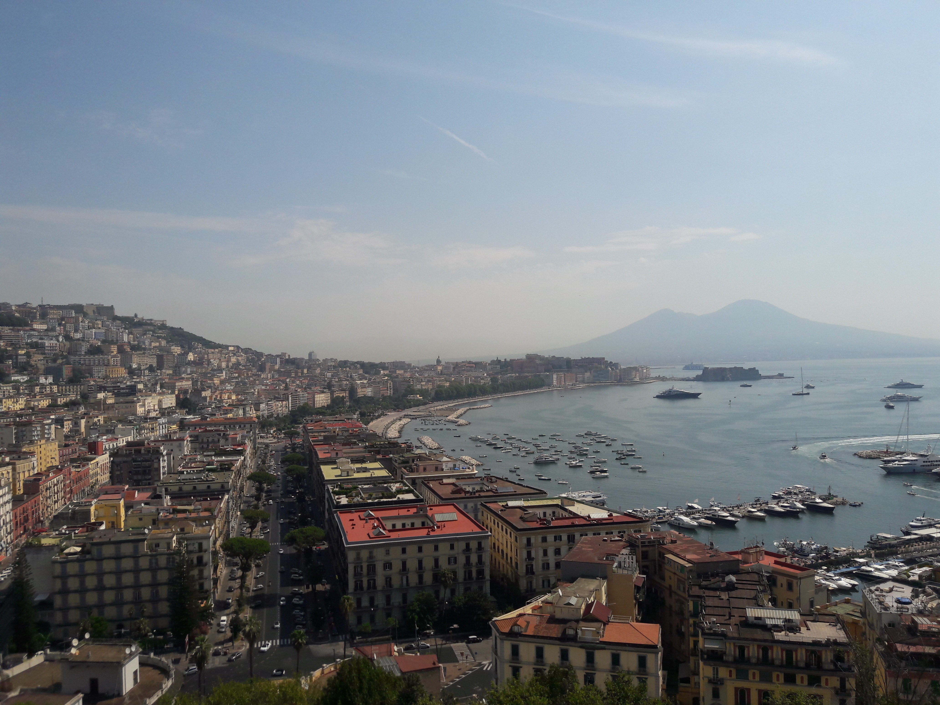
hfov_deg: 63.4
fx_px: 760
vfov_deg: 49.7
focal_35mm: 28
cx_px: 470
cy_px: 352
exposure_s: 1/3623
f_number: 1.9
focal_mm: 3.7
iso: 40
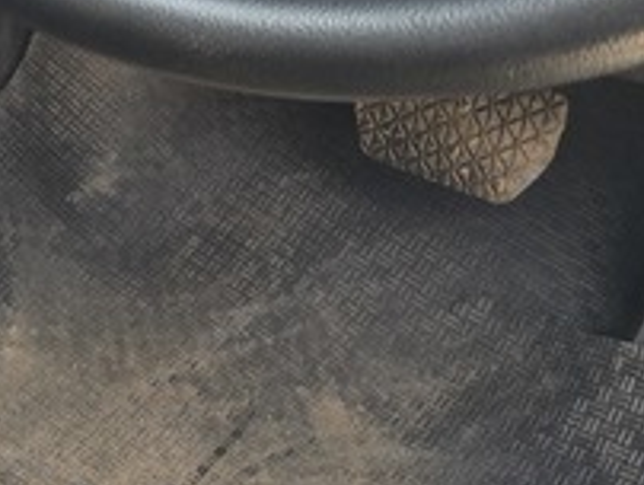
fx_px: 1695
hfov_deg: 17.0
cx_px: -567
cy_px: -262
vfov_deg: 15.0
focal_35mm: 91
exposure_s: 1/180
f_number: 1.7
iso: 80
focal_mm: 6.3
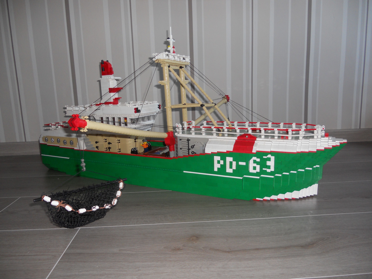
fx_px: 290
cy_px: 140
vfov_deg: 51.4
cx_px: 186
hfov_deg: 65.3
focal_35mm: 27
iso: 80
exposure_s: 1/25
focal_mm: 4.9
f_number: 3.2
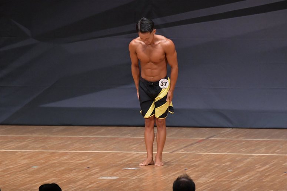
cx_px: 144
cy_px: 96
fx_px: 2391
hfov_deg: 6.9
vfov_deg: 4.6
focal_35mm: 300
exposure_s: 1/400
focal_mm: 200
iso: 6400
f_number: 5.6
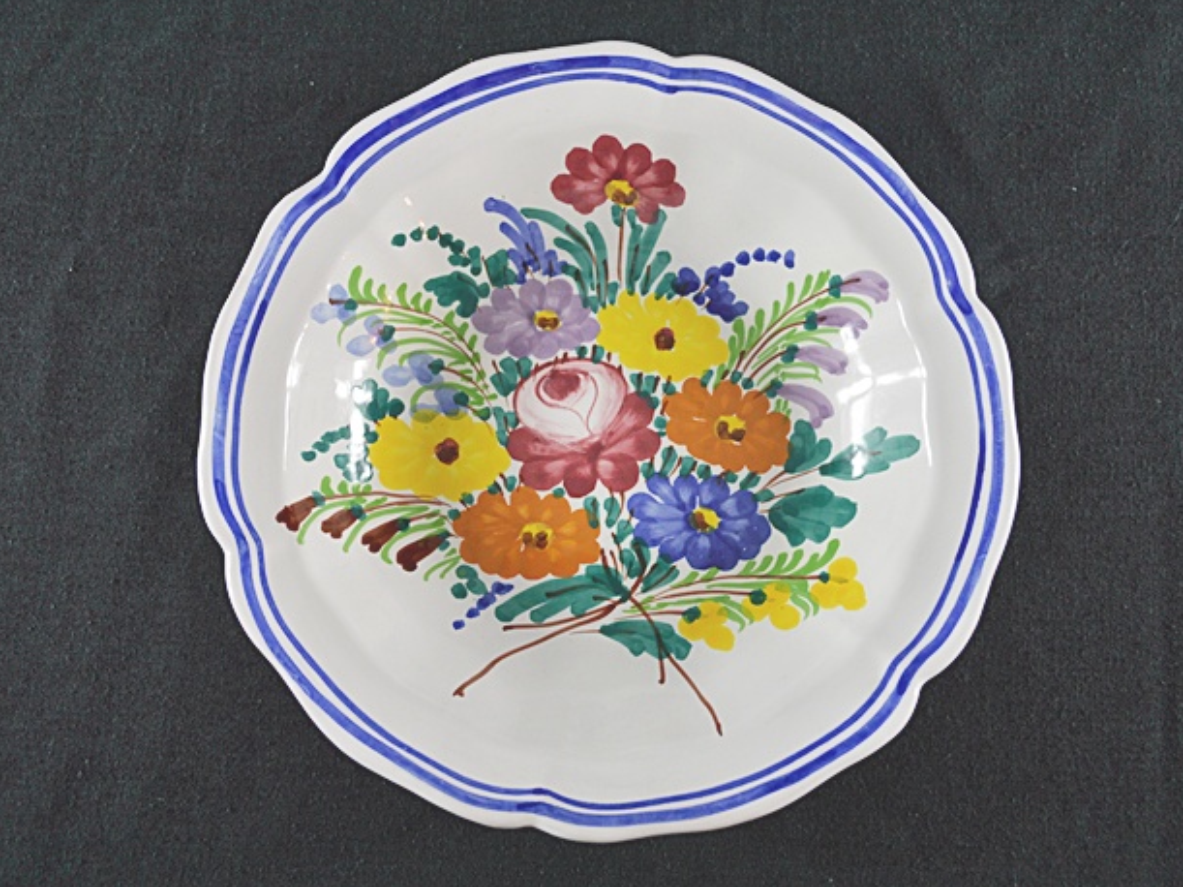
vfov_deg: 42.9
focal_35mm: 33
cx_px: 604
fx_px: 1128
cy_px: 441
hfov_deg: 55.4
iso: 400
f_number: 4
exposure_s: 1/60
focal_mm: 20
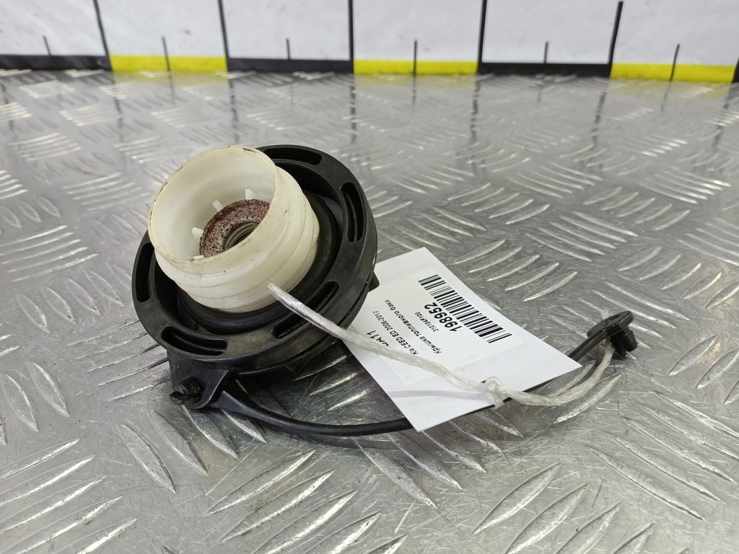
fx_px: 491
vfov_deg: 58.9
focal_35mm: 23
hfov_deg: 73.9
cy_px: 277
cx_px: 370
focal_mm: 4.11
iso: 145
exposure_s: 1/50
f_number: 1.6
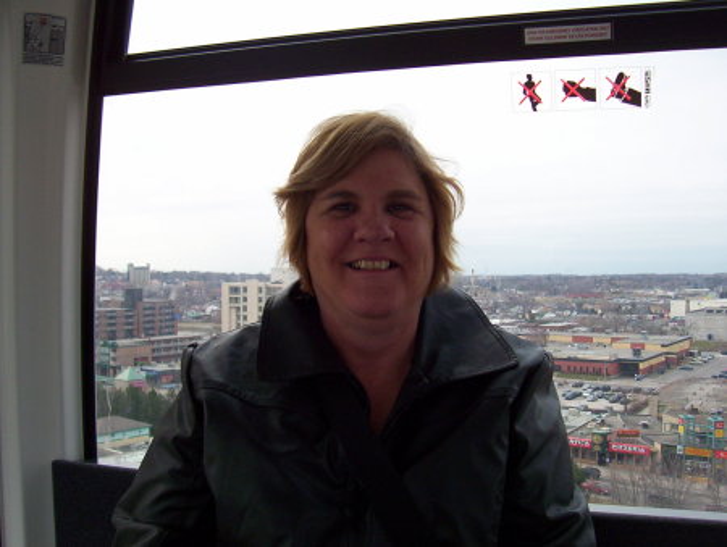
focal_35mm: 43
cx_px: 364
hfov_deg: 43.8
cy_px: 274
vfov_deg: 33.7
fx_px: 905
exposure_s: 1/517
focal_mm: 5.77
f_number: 2.73
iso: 100
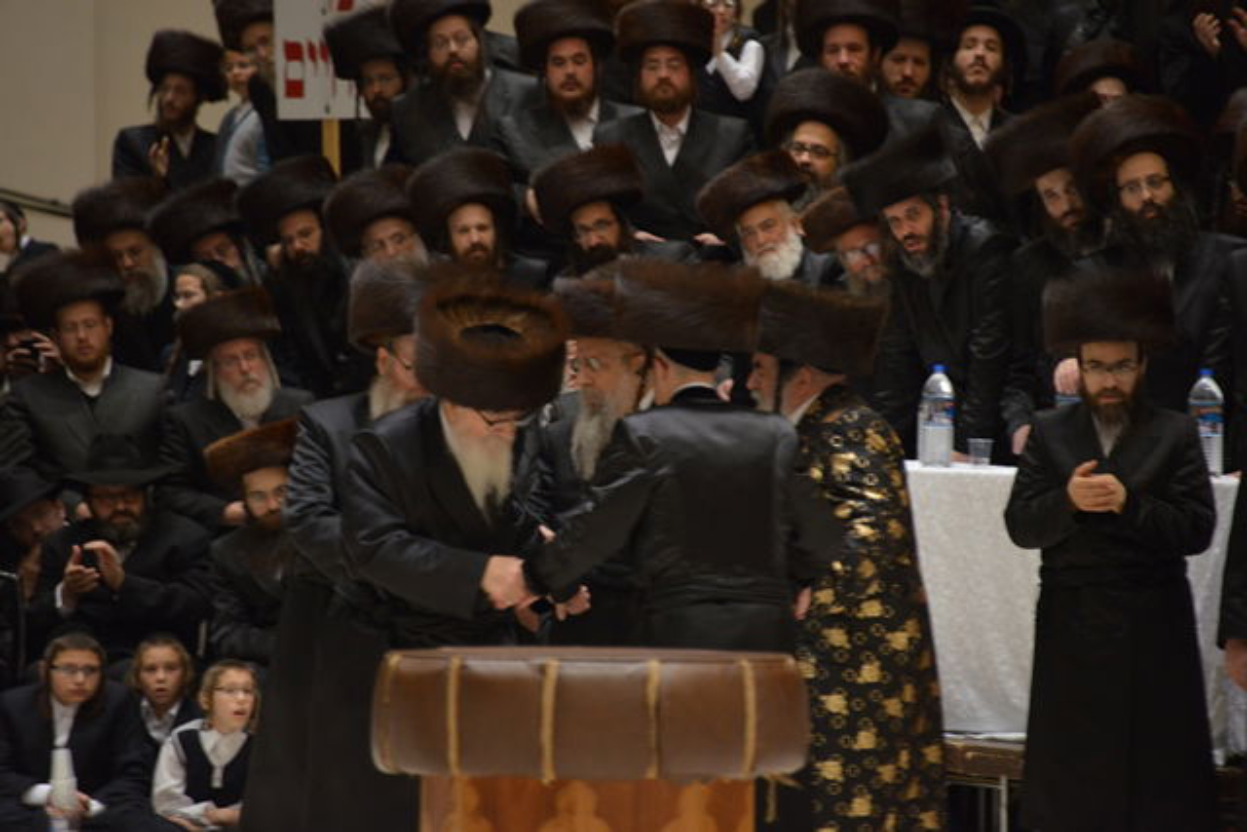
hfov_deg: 6.9
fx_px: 10393
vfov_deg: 4.6
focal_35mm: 300
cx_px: 624
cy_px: 416
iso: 2000
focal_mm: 300
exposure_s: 1/125
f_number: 5.6
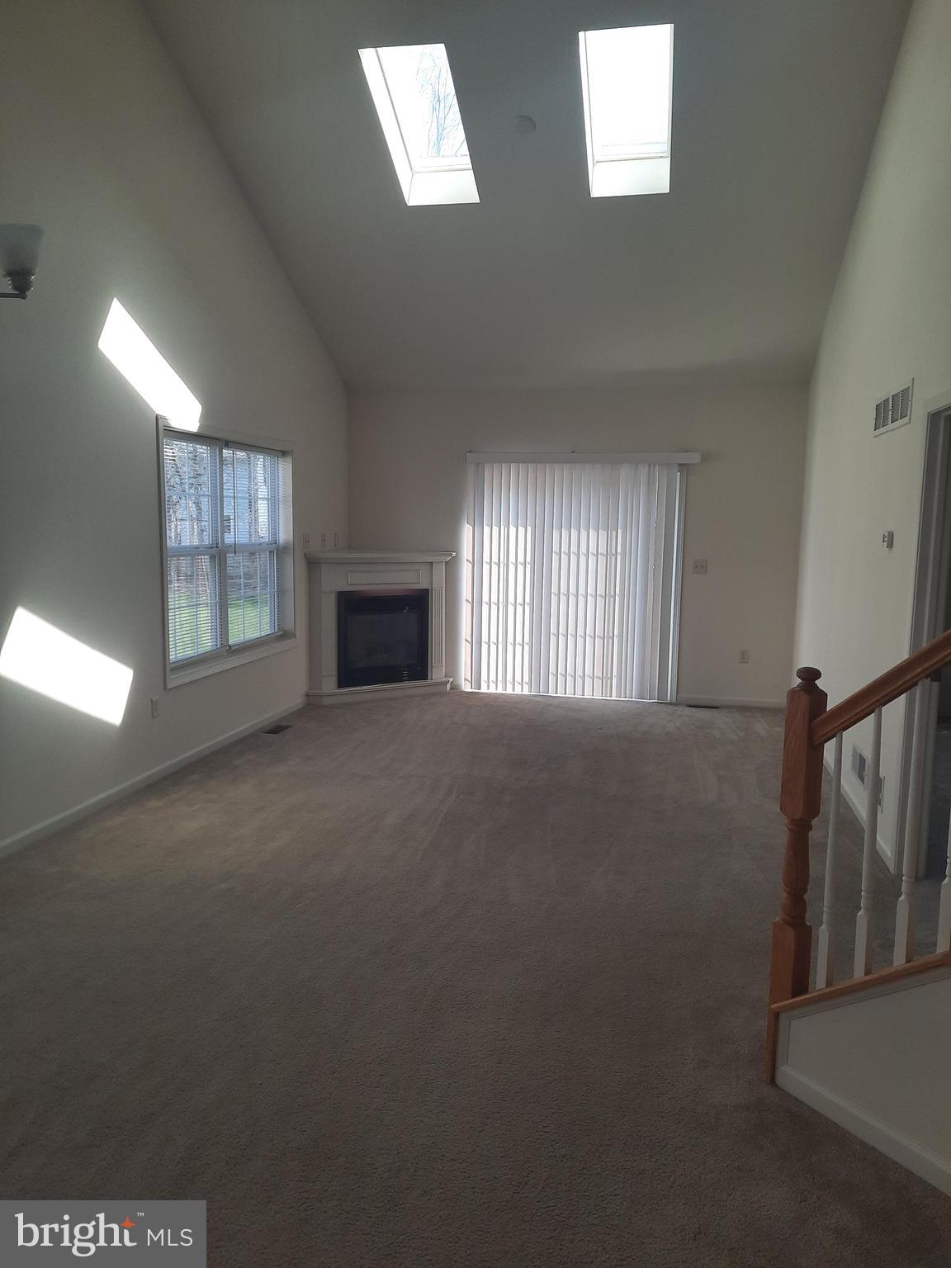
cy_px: 634
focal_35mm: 25
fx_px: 916
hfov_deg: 54.9
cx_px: 476
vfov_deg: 69.4
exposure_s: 1/162
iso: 32
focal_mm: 4.6
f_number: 2
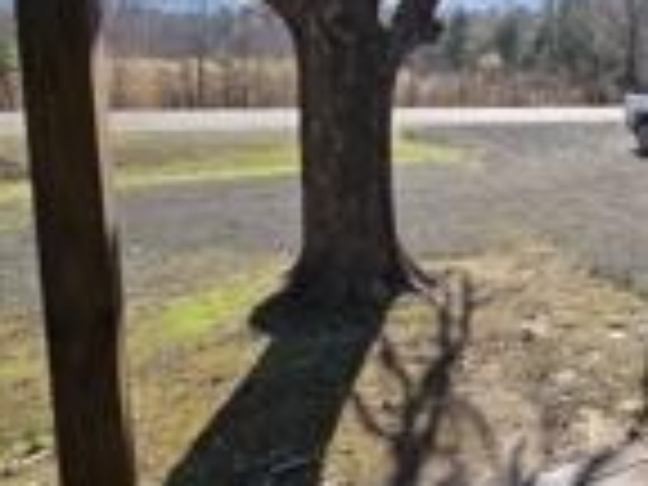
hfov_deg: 41.6
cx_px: 702
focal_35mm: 36
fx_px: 674
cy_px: 117
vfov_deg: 38.6
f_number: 2.2
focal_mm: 2.2
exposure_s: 1/1290
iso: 50
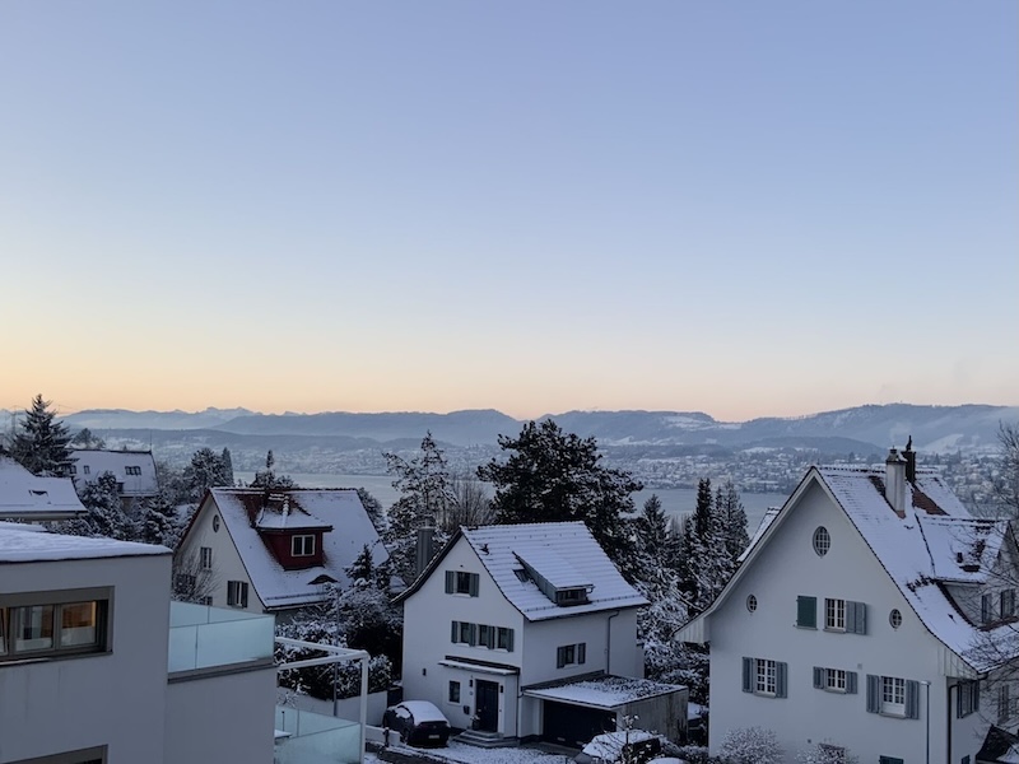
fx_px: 854
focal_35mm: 29
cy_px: 382
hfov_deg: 61.7
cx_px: 510
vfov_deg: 48.2
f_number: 1.8
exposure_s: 1/120
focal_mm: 3
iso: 16
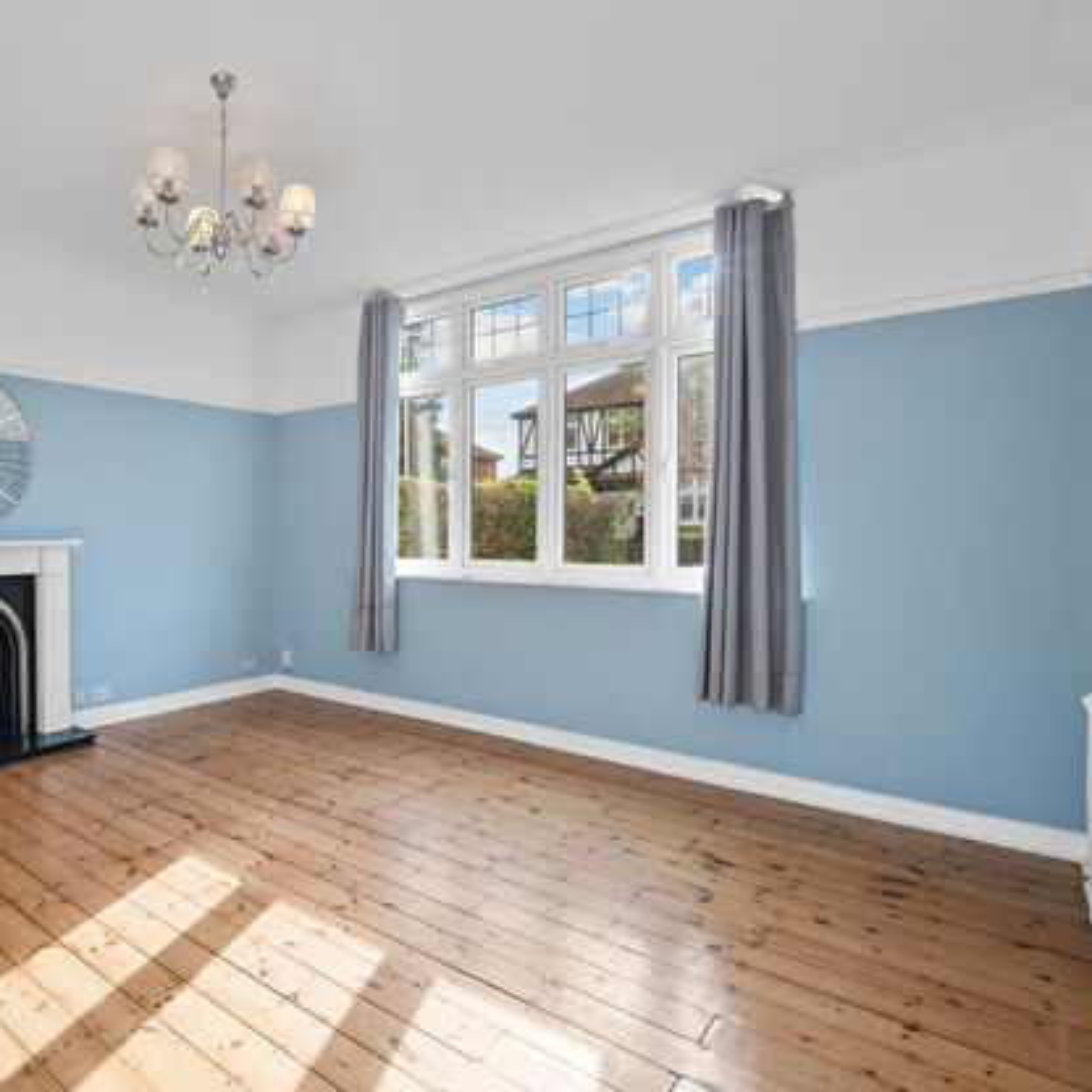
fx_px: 714
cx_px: 310
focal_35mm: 20
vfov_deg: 74.7
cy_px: 507
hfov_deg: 71.1
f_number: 16
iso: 200
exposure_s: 1/8
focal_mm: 14
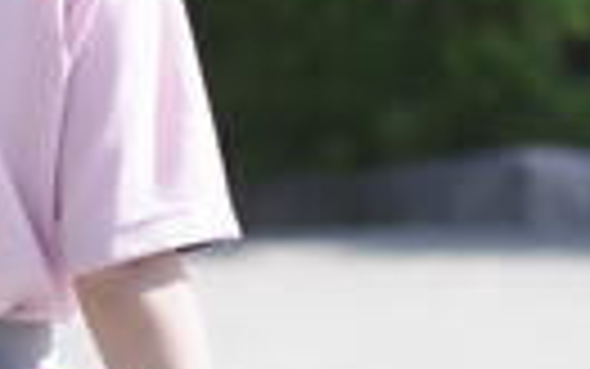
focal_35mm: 350
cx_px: -383
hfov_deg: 5.9
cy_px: 74
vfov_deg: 3.8
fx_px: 5630
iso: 400
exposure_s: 1/3200
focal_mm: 50
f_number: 2.2
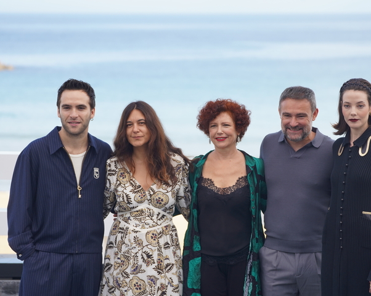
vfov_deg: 8.2
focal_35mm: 188
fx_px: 2063
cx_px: 213
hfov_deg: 10.3
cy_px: 148
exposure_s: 1/400
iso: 400
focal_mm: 166
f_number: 6.3
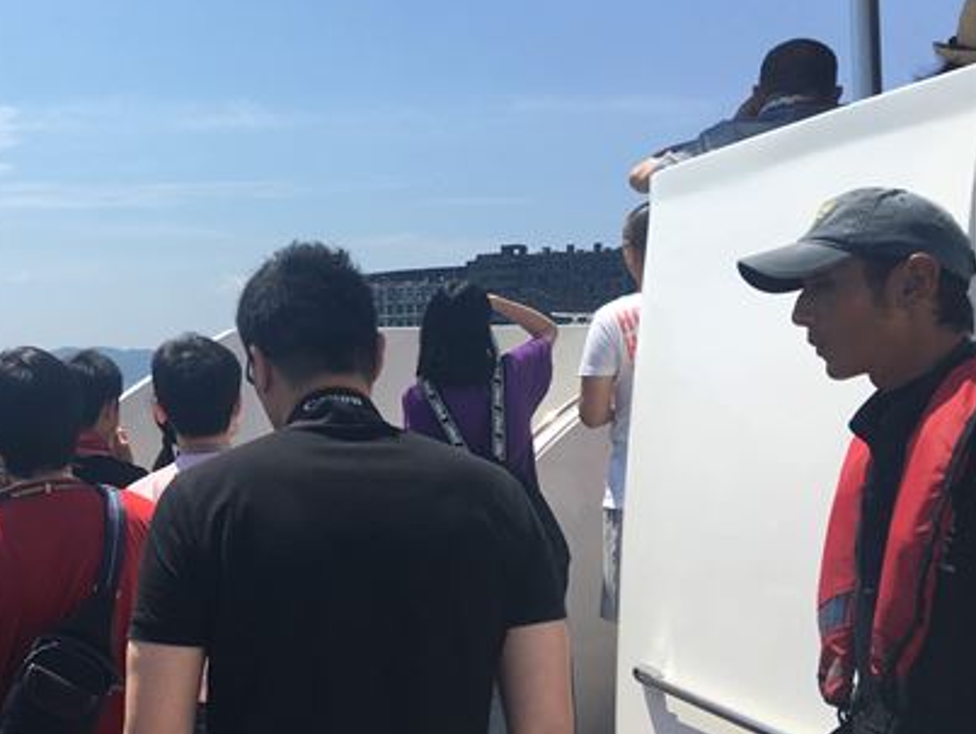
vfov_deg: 31.5
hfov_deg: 39.8
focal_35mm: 46
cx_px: 216
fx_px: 1298
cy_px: 327
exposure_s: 1/1972
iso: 25
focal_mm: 4.15
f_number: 2.2
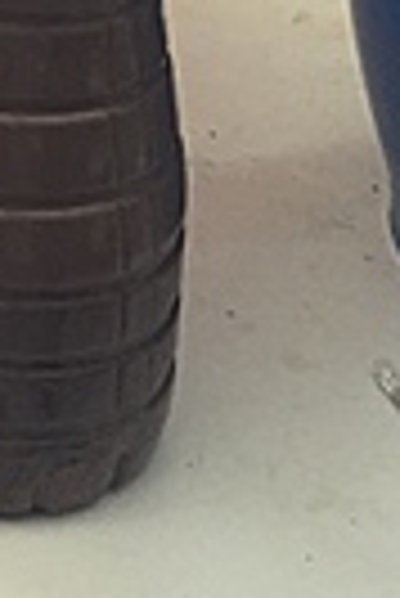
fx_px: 1812
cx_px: -193
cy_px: -252
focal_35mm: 109
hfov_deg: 12.0
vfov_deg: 17.2
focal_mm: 4.15
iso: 64
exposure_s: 1/33
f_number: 2.2
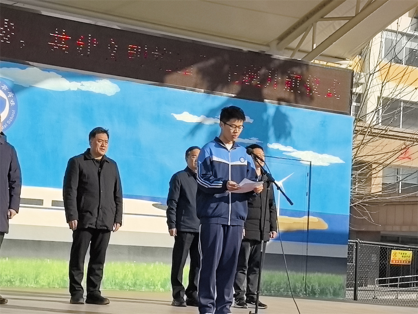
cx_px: 209
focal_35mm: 83
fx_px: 1002
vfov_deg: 17.8
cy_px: 157
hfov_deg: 23.6
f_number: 2
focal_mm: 8.5
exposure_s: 1/3086
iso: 50
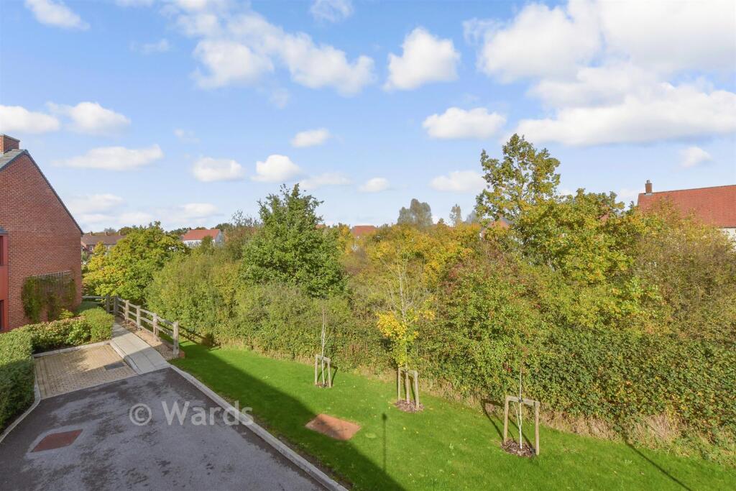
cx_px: 368
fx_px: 307
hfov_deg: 100.4
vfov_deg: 77.3
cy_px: 246
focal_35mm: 15
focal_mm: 10
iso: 160
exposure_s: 1/80
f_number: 16
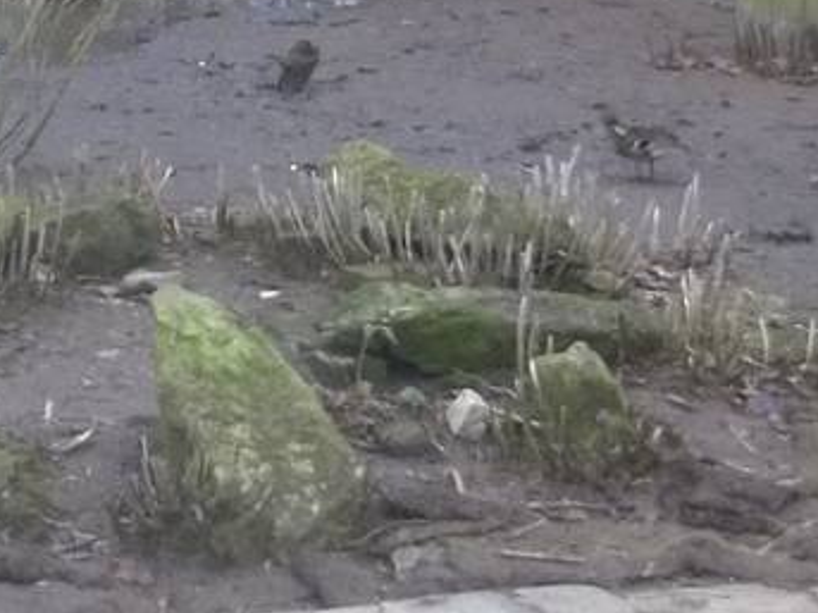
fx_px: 3638
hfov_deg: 12.5
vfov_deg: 9.6
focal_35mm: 154
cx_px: -205
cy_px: 215
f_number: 3.3
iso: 160
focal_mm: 5.9
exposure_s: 1/30
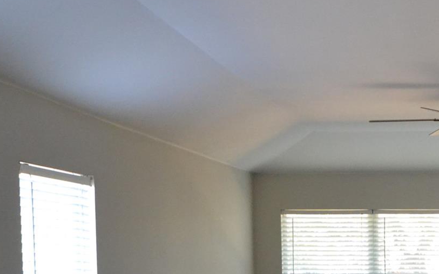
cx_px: 470
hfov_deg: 25.1
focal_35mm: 77
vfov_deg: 16.4
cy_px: 308
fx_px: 921
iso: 2800
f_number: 5.6
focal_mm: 20
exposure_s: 1/60
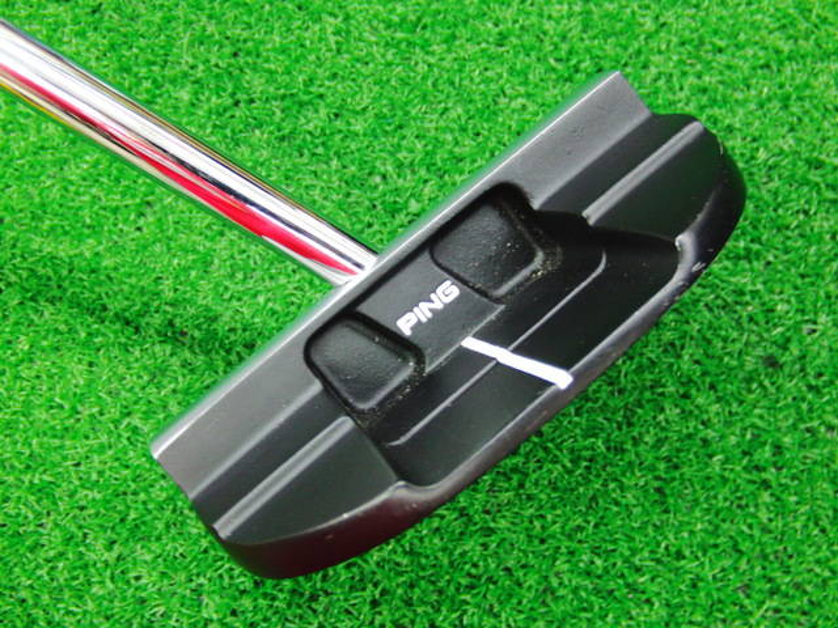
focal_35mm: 37
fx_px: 896
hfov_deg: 50.1
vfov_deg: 38.7
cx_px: 419
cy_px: 314
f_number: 3.6
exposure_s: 1/20
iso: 400
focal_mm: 6.42
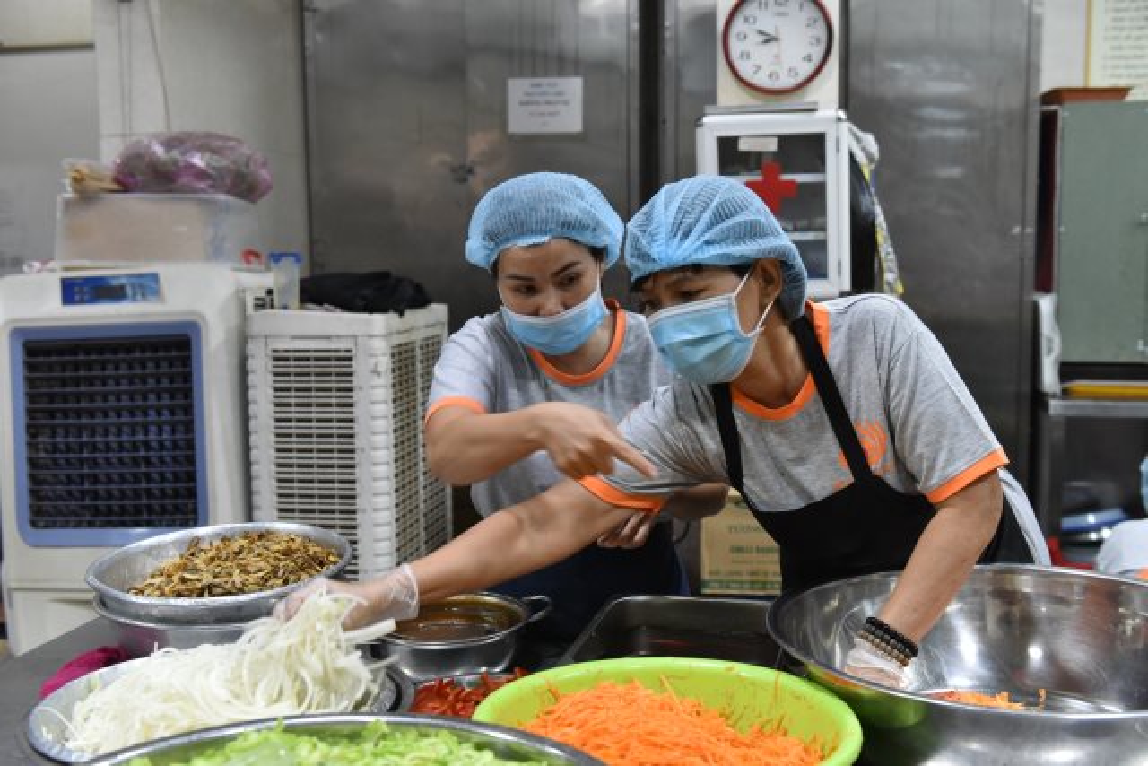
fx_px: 1212
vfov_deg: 35.1
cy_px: 383
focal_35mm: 38
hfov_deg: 50.7
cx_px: 574
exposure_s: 1/100
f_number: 4
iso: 3200
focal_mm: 38
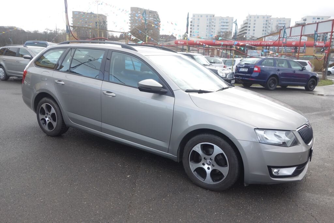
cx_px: 167
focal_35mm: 28
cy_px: 112
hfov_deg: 65.5
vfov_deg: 46.4
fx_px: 260
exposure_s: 1/100
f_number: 4
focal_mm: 10.4
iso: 125
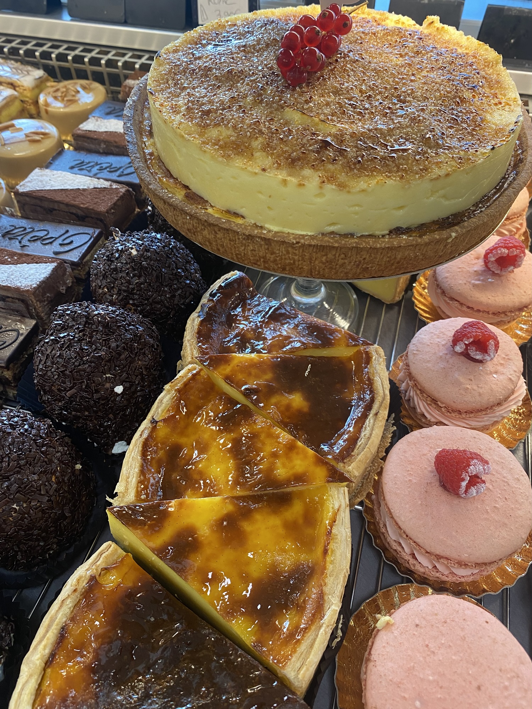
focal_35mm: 26
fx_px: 533
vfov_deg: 67.3
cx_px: 266
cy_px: 354
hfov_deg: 53.1
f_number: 1.8
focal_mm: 4.25
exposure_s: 1/50
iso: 80
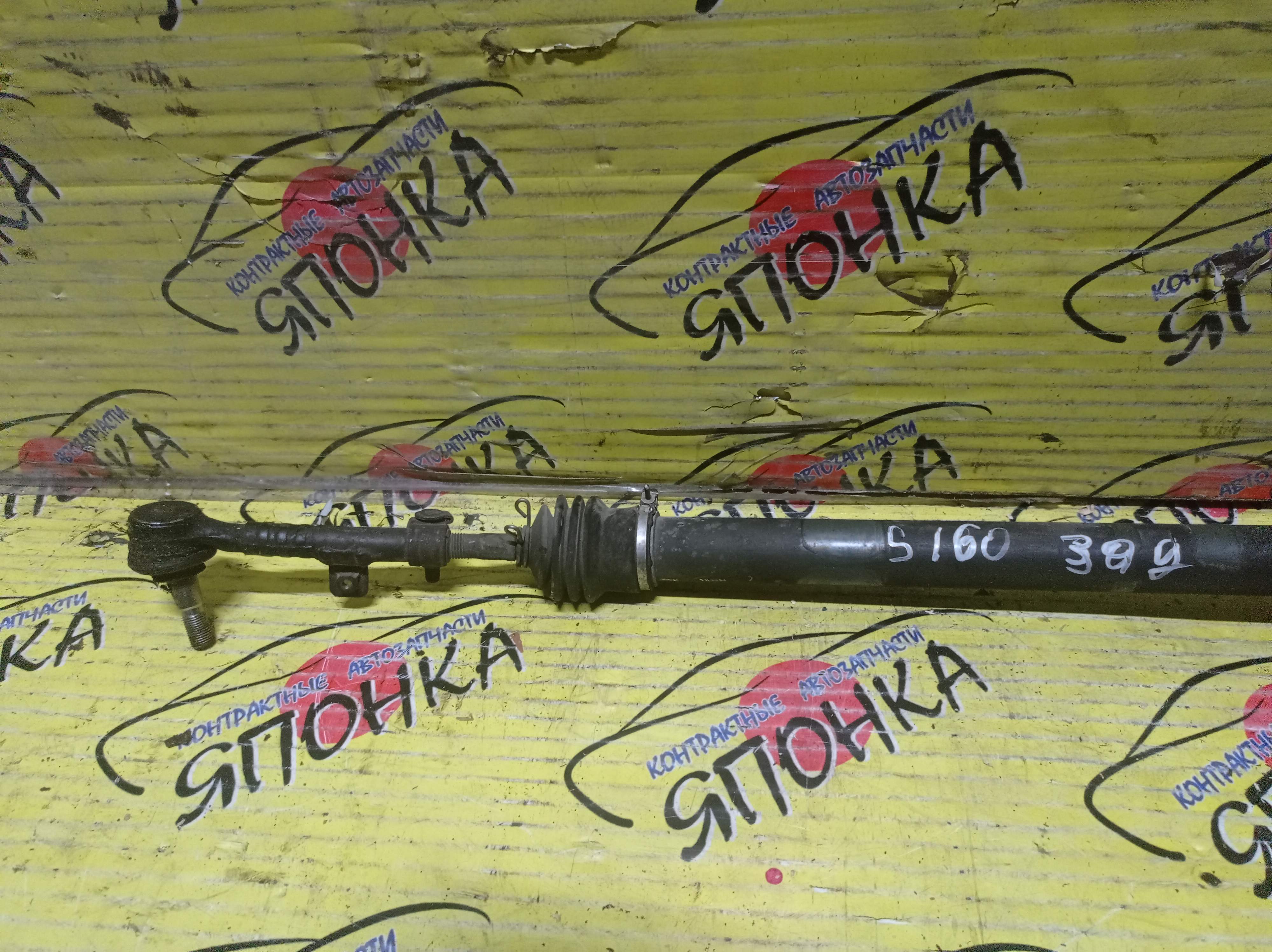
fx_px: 1028
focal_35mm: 28
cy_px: 476
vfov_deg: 49.7
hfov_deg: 63.5
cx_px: 636
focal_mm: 4.7
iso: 618
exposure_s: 1/25
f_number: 1.79
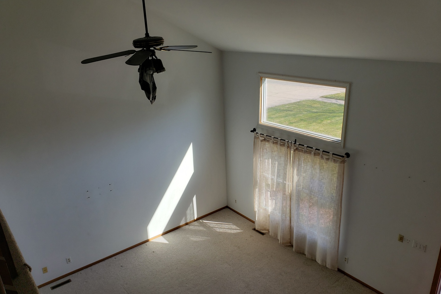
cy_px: 167
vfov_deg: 46.3
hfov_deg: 65.5
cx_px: 214
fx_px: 343
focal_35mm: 28
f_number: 2.4
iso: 50
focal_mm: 4.3
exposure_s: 1/160
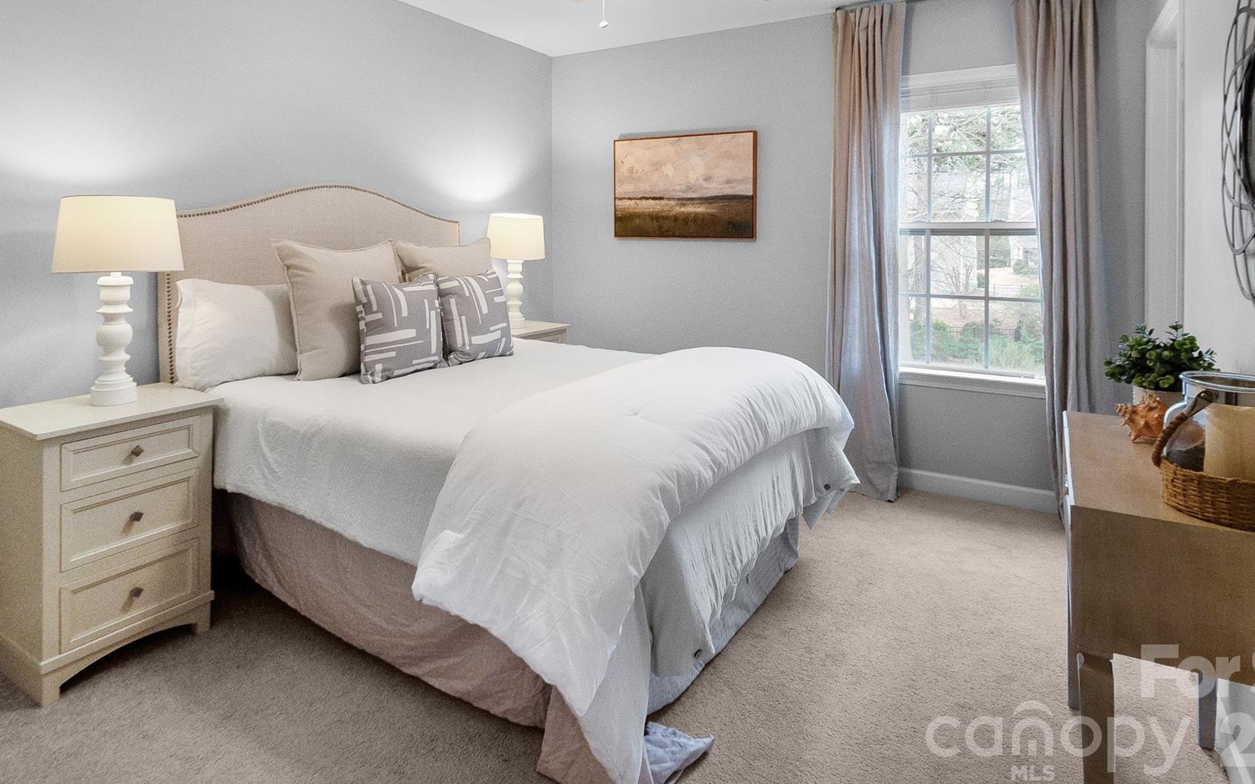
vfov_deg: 61.0
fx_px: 650
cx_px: 604
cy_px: 274
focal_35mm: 19
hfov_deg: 88.0
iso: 500
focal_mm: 10
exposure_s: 1/15
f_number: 8
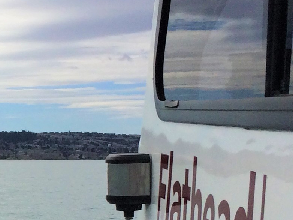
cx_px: -171
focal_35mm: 121
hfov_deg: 14.9
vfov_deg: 12.1
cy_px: 244
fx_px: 1024
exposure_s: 1/6849
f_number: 2.2
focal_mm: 4.15
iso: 40
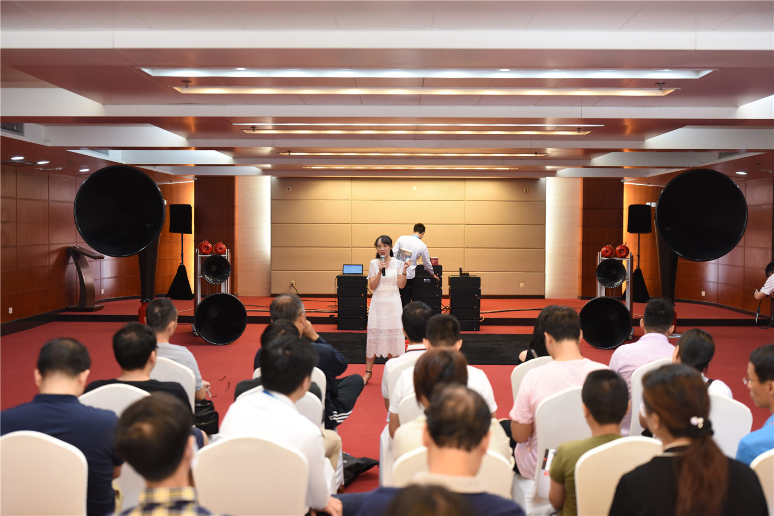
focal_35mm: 40
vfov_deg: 33.4
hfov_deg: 48.4
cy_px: 258
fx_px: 860
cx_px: 387
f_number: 2.2
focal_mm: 40
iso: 640
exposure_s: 1/80
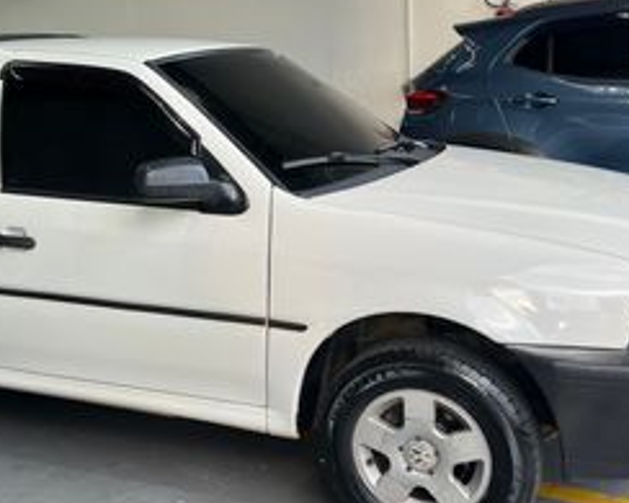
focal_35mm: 49
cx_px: 175
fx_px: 912
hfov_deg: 37.3
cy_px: 217
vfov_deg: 30.8
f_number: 1.5
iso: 40
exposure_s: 1/171
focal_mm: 5.7
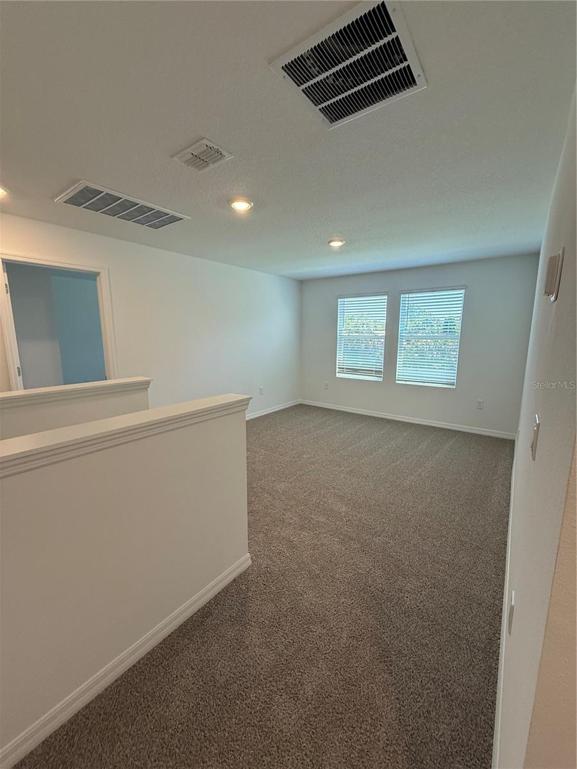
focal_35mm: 14
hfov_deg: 85.7
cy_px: 384
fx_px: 311
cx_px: 288
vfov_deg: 102.1
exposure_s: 1/120
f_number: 2.2
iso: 125
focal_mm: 2.22
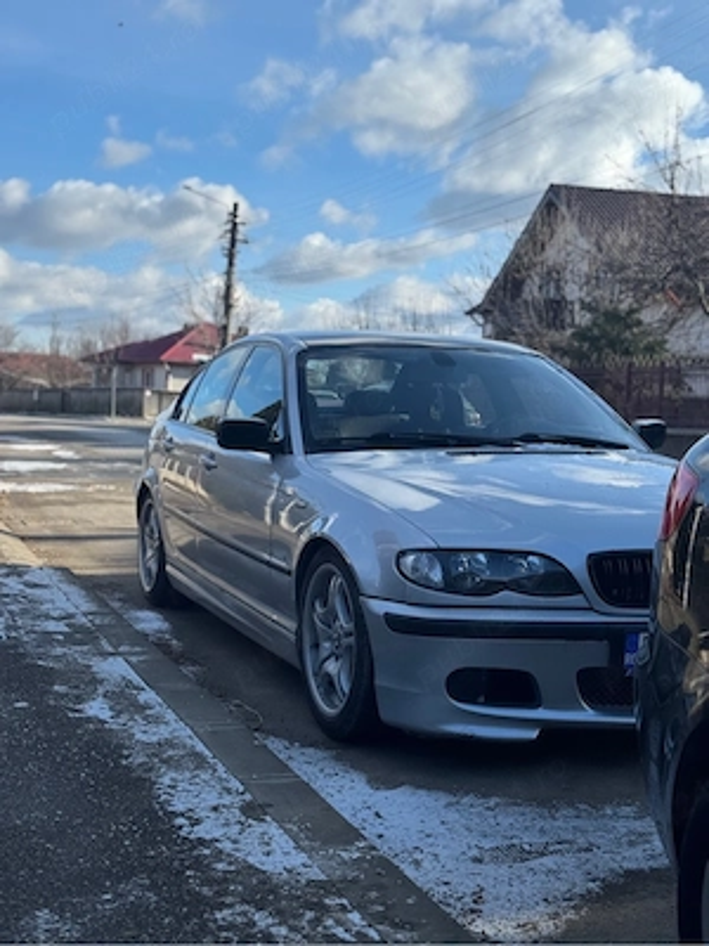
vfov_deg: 39.7
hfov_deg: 30.3
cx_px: 354
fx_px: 1311
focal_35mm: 48
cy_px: 473
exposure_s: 1/4049
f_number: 1.78
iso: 64
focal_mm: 6.76
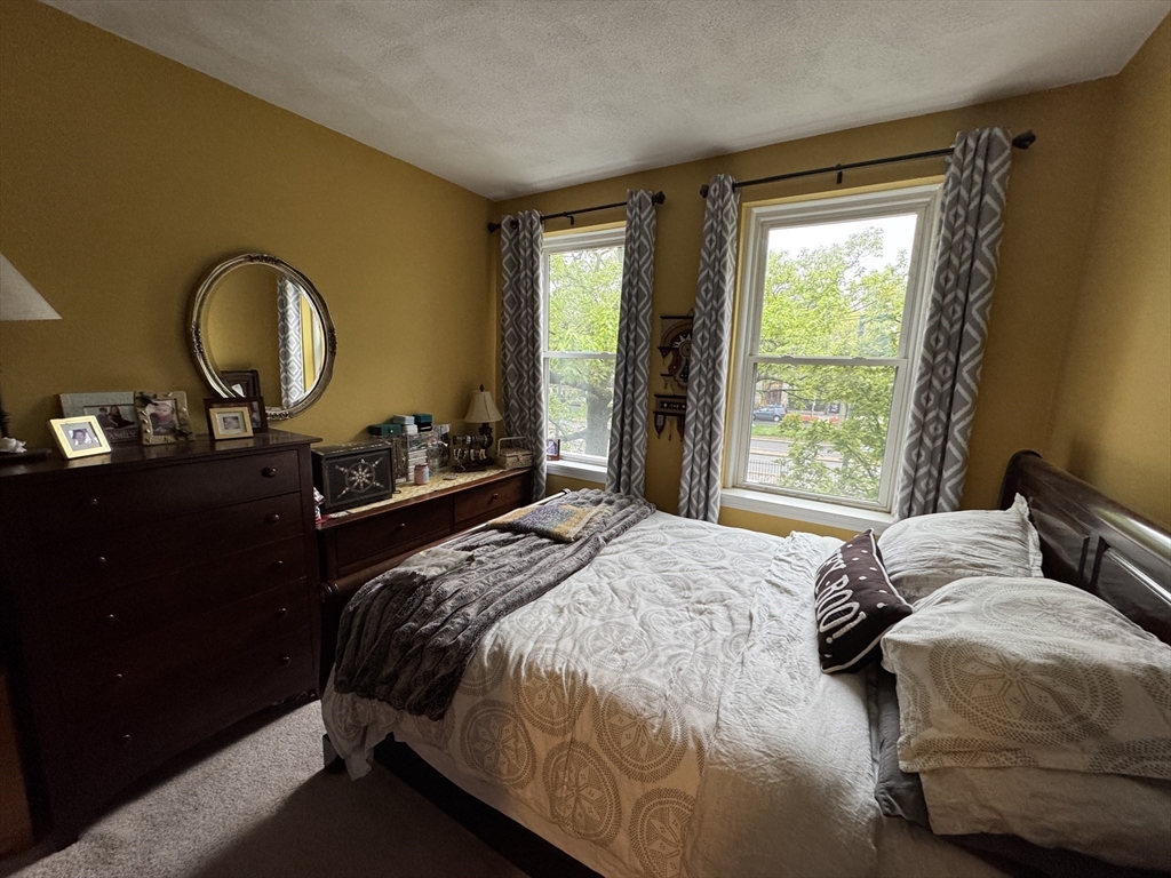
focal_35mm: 14
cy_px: 439
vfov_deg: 85.7
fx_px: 474
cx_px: 586
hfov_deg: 102.1
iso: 250
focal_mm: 2.22
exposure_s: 1/60
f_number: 2.2
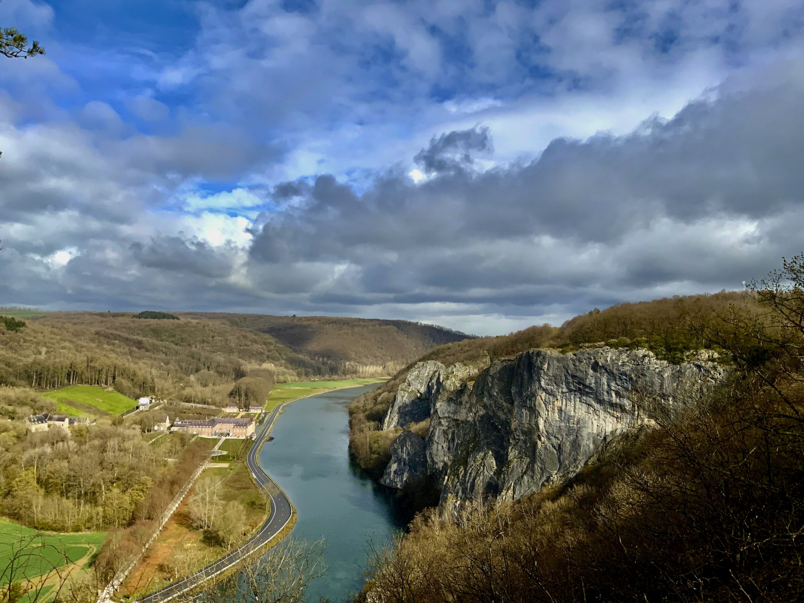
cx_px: 402
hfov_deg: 61.7
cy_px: 302
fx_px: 674
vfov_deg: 48.2
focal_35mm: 29
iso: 20
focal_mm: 3
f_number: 1.8
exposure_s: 1/2801
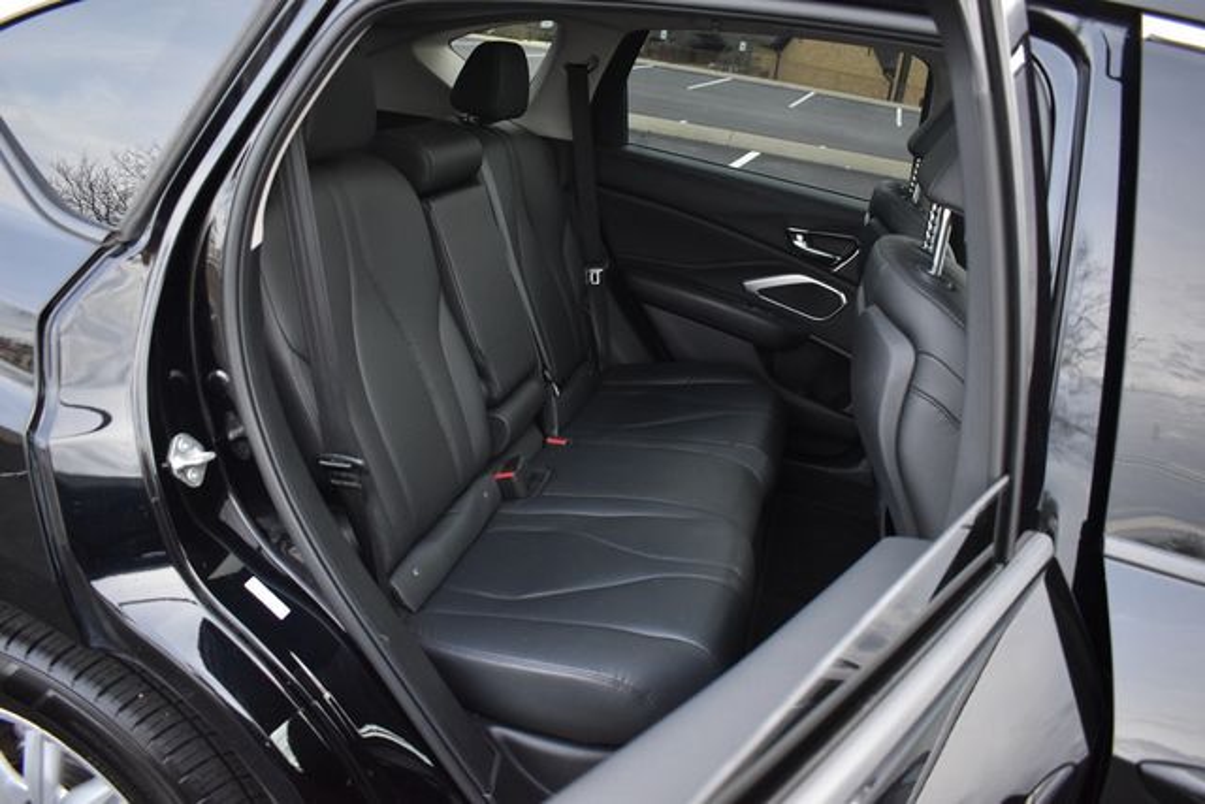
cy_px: 402
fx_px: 904
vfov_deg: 48.0
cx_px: 602
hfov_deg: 67.4
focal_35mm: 27
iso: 1250
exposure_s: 1/125
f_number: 3.5
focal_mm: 18
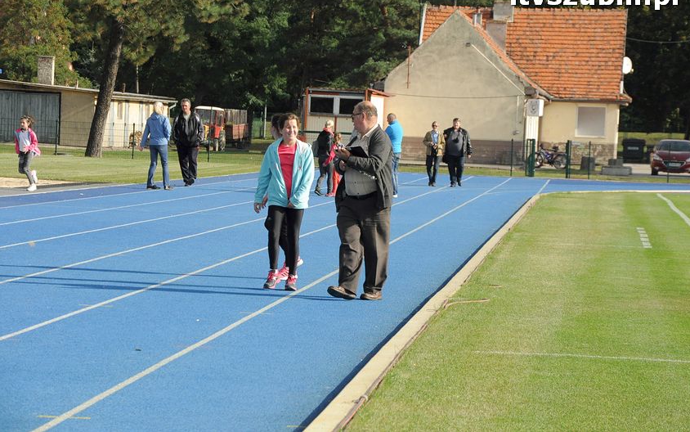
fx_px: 3038
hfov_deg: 13.0
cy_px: 202
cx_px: 347
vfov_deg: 8.1
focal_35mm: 162
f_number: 9
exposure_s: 1/1250
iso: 800
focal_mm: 105
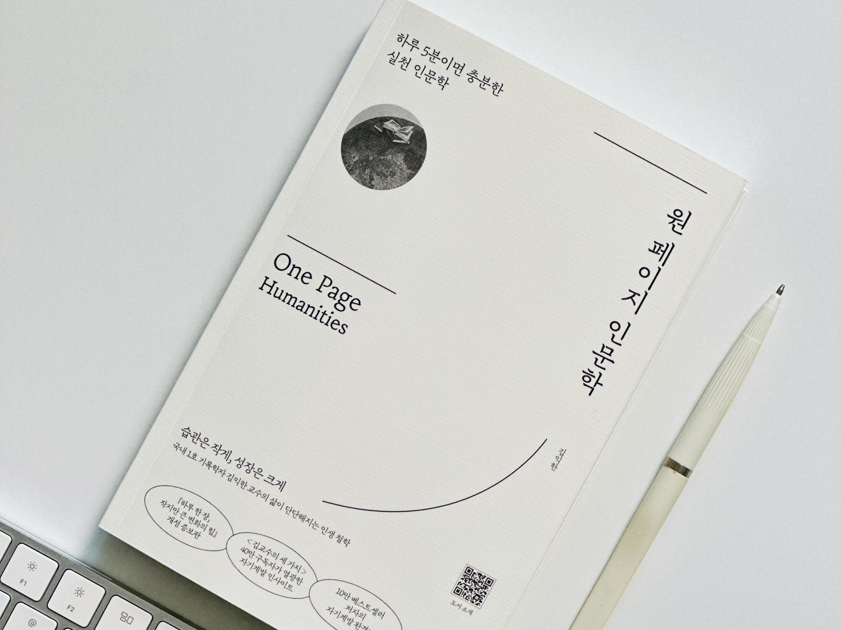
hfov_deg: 25.3
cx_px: 420
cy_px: 315
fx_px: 1871
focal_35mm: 77
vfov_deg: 19.1
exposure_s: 1/121
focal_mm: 9
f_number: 2.8
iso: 250
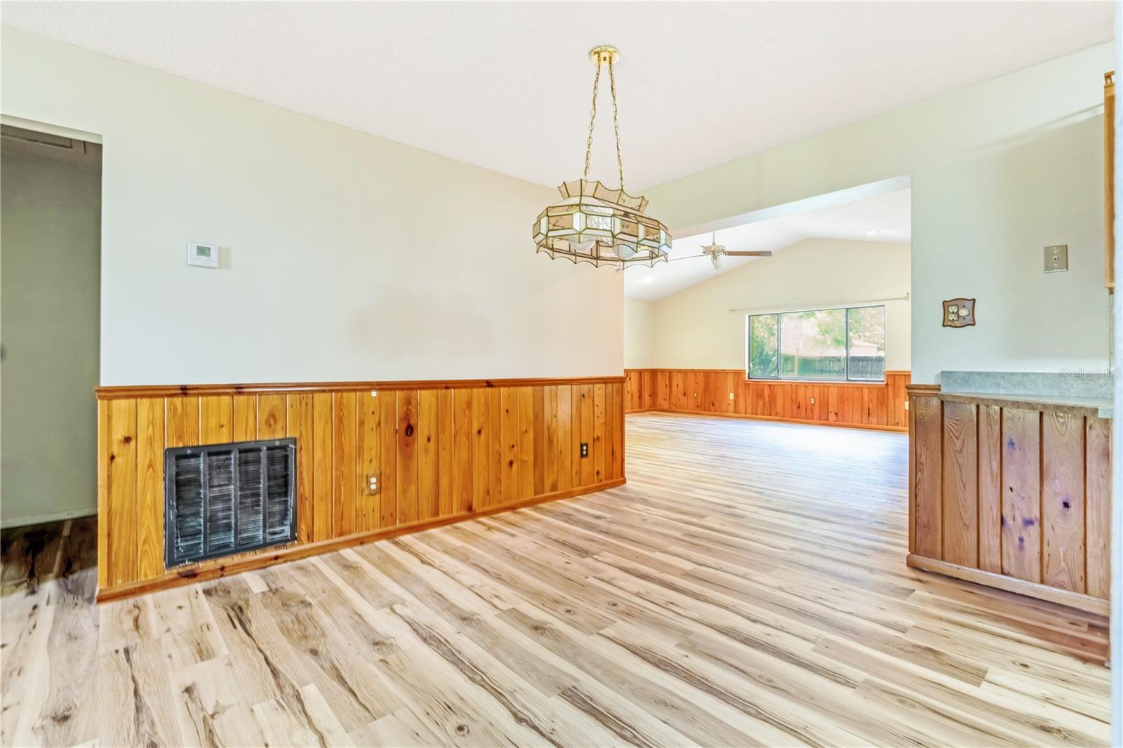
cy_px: 374
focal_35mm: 16
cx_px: 562
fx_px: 515
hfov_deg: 95.0
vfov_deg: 72.0
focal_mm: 11
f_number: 9
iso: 250
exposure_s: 1/25
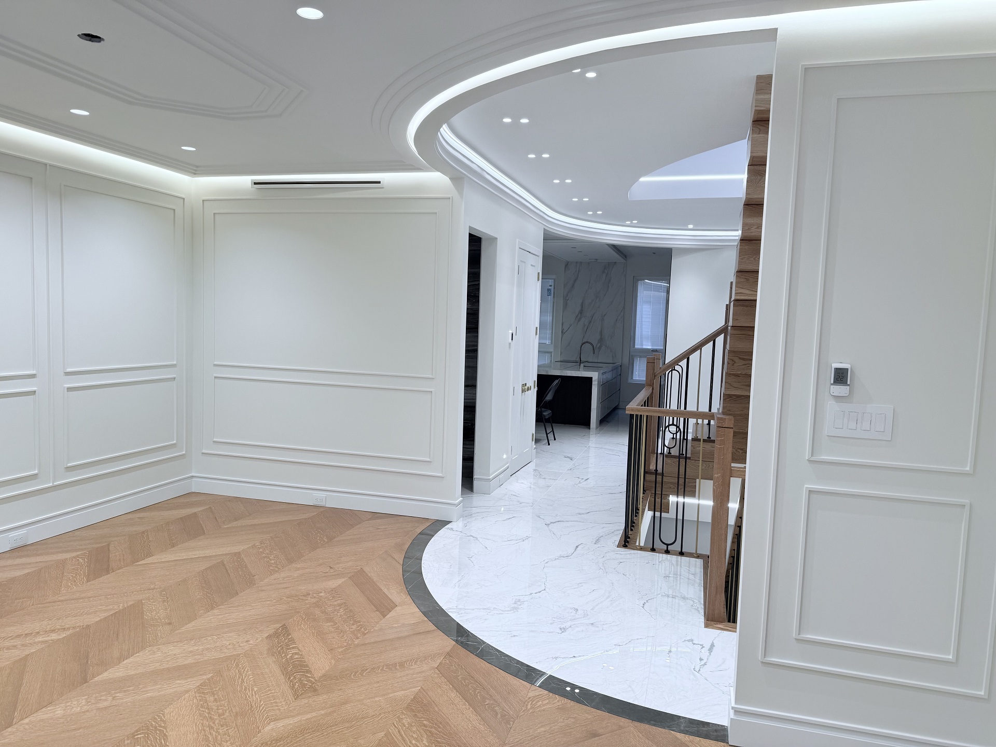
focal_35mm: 24
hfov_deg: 71.6
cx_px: 498
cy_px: 374
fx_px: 691
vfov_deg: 56.8
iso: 80
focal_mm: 6.76
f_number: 1.78
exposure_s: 1/150
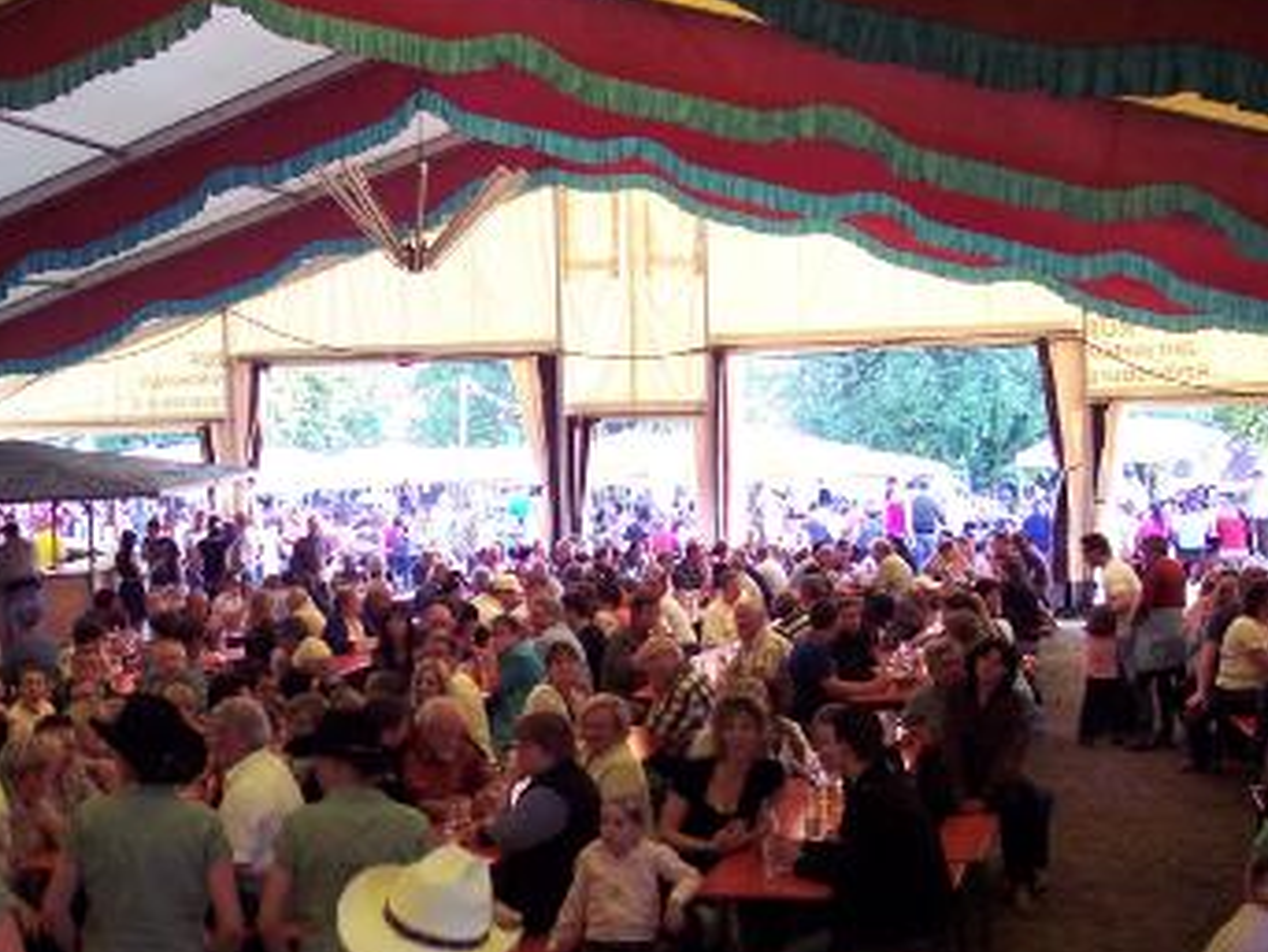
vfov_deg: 25.6
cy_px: 580
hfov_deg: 33.3
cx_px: 360
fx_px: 2089
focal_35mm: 57
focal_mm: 8
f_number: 3.4
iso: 200
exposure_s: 1/30
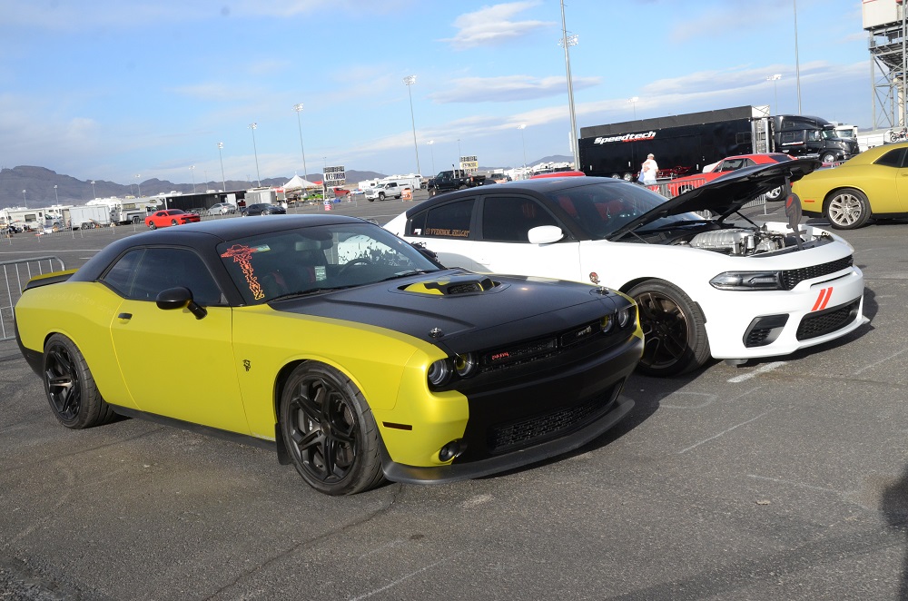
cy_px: 300
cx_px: 454
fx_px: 944
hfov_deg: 51.4
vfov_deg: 35.3
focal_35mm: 38
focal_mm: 25
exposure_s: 1/500
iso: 1000
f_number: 11
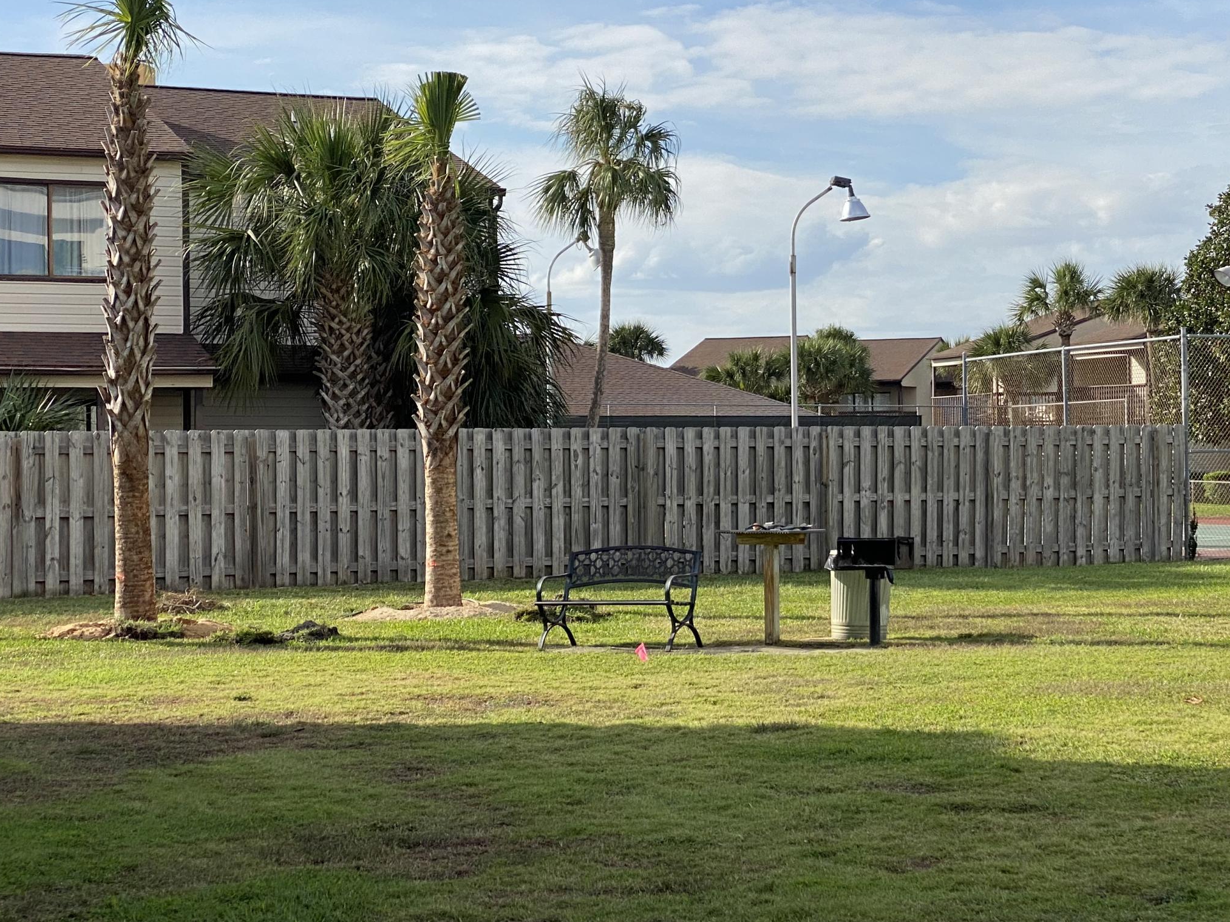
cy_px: 442
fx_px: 2736
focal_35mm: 77
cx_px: 884
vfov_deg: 19.1
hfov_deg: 25.1
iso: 20
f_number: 2
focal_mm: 6
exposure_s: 1/1653
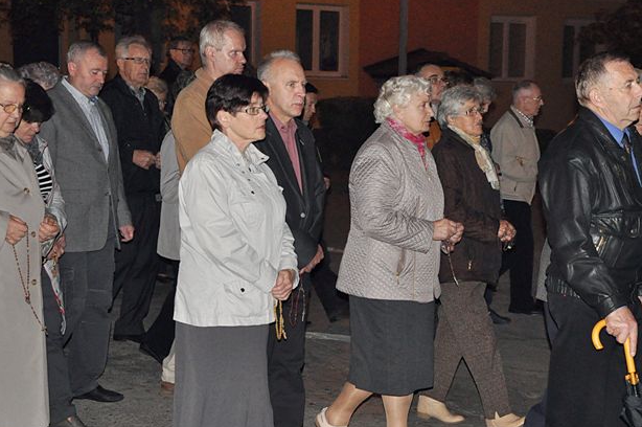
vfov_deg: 18.7
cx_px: 392
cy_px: 232
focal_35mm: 73
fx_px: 1295
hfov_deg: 27.8
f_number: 5
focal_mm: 35
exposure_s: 1/60
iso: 2000
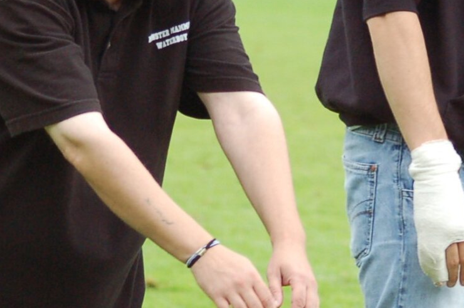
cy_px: 43
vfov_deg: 3.2
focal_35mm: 423
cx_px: 455
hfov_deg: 4.9
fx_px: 5450
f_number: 4.2
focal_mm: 95
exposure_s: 1/320
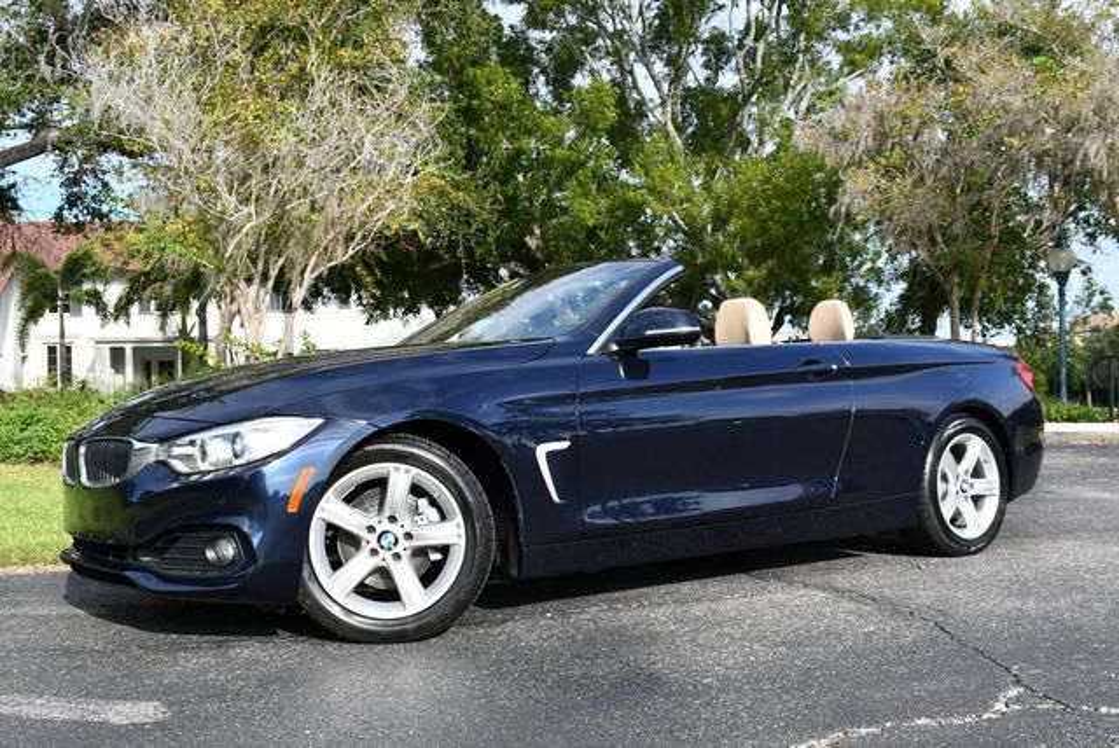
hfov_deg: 48.4
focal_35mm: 40
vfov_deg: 33.5
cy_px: 374
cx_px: 560
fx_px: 1244
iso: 160
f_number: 8
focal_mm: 20
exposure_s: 1/250
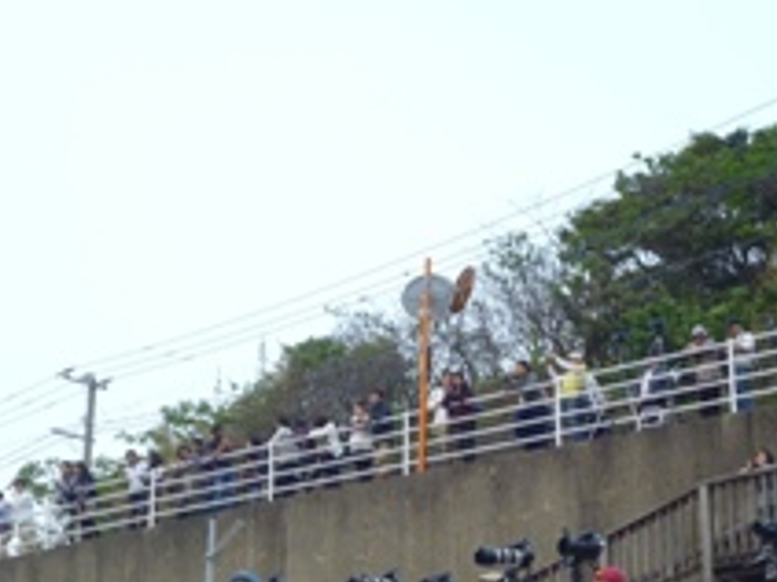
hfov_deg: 21.5
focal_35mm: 91
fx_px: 2041
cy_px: 486
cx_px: 405
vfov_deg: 16.1
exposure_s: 1/80
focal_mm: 8.6
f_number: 4
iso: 250
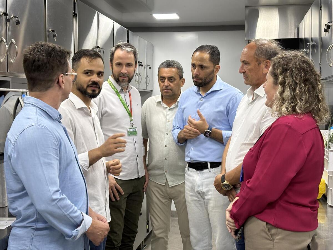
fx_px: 500
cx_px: 166
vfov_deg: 28.0
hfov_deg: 36.8
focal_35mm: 52
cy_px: 125
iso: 100
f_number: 1.6
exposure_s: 1/60
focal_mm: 5.96
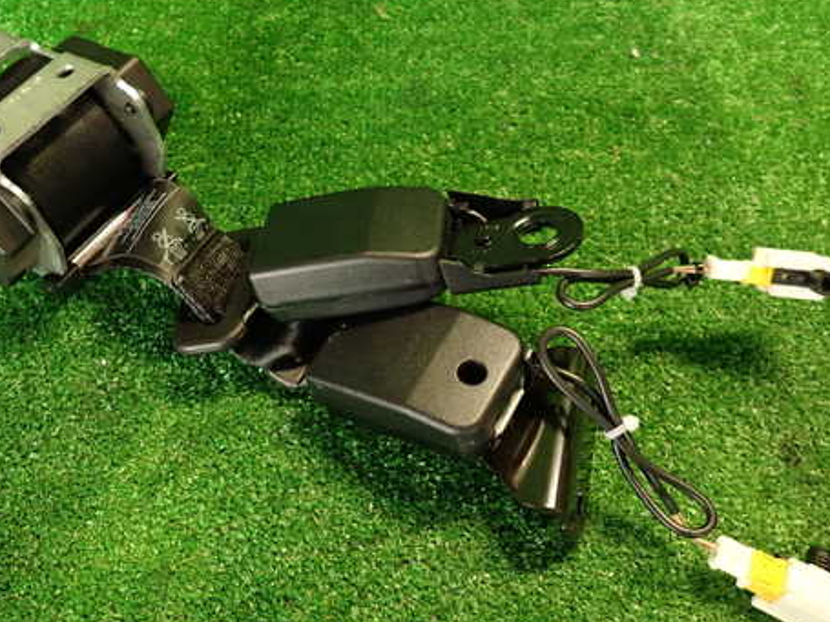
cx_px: 365
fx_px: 791
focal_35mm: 33
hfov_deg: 55.2
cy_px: 339
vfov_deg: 42.9
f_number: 2
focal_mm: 4.5
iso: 320
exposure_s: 1/30
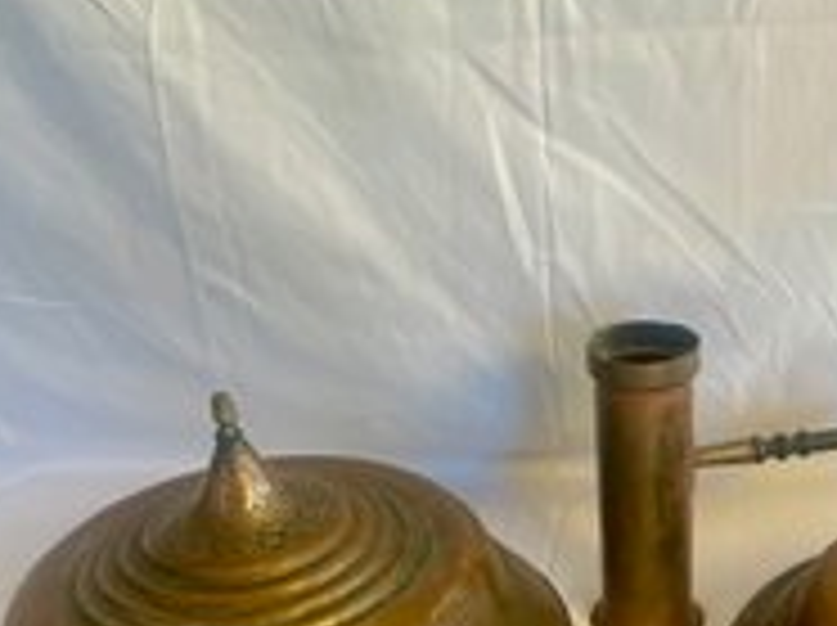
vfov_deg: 29.4
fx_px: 1159
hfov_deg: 38.3
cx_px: 664
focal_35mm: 48
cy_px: 520
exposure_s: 1/120
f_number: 1.6
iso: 64
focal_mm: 4.2
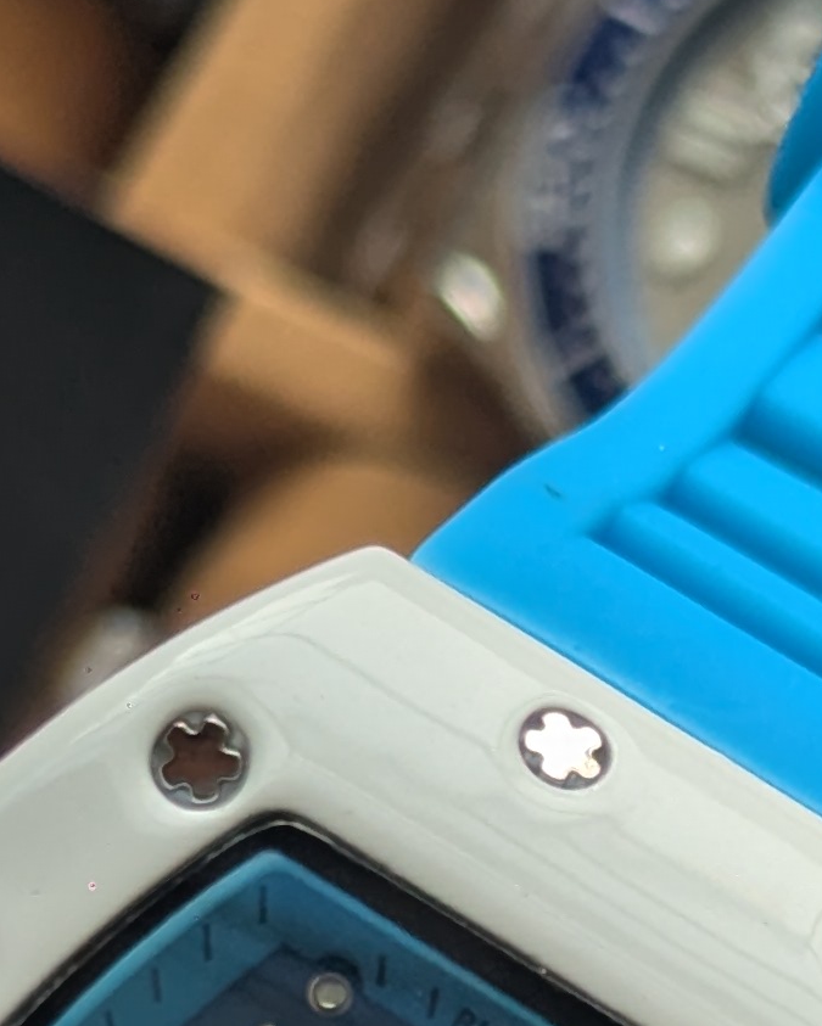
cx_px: 290
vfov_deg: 8.2
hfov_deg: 6.8
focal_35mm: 227
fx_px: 6899
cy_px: 1807
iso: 47
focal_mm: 6.81
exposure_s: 1/400
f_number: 1.85
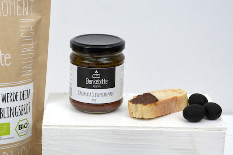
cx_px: 75
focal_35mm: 93
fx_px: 602
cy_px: 95
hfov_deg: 21.8
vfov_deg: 14.7
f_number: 5.6
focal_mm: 30
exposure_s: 1/125
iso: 400
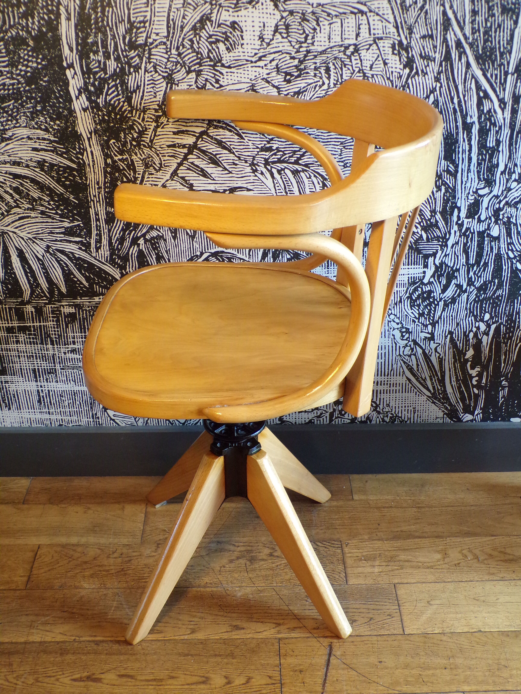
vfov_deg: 50.1
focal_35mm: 37
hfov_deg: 38.7
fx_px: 743
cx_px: 260
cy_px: 347
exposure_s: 1/17
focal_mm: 6.6
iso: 249
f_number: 3.3
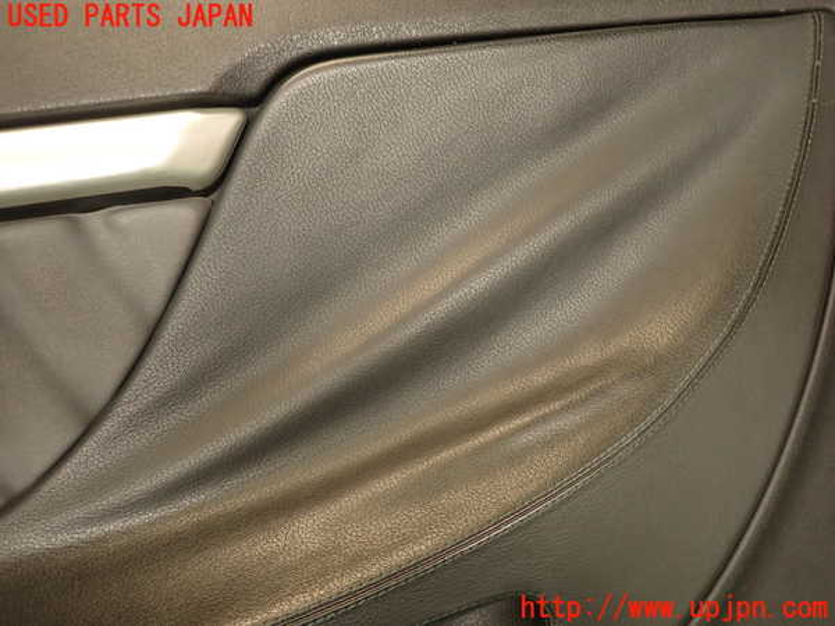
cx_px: 418
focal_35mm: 25
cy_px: 313
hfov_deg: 69.4
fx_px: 603
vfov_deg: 54.9
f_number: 2
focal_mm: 4.5
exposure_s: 1/60
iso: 200
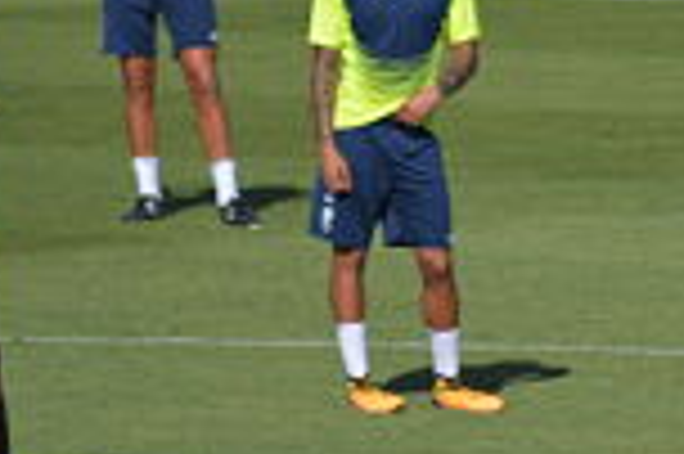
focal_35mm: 1187
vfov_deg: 1.2
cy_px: 144
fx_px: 22528
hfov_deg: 1.7
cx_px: 576
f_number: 5.6
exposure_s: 1/2000
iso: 280
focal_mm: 300
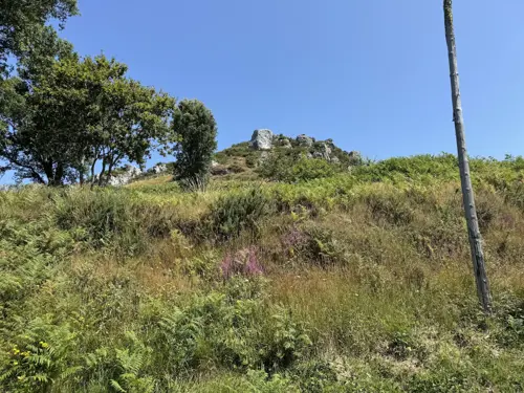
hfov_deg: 71.6
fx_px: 363
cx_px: 262
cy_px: 196
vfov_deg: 56.8
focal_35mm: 24
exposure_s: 1/2506
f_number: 1.78
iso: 80
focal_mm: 6.76
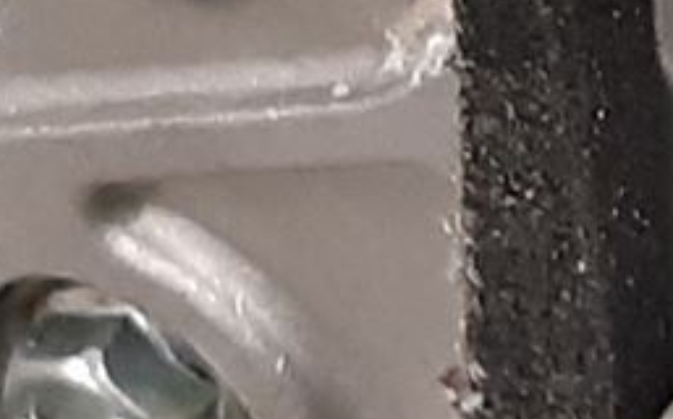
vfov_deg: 5.9
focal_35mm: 220
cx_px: 1157
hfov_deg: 9.2
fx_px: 4031
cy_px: 322
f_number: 1.7
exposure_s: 1/50
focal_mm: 3.93
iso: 160
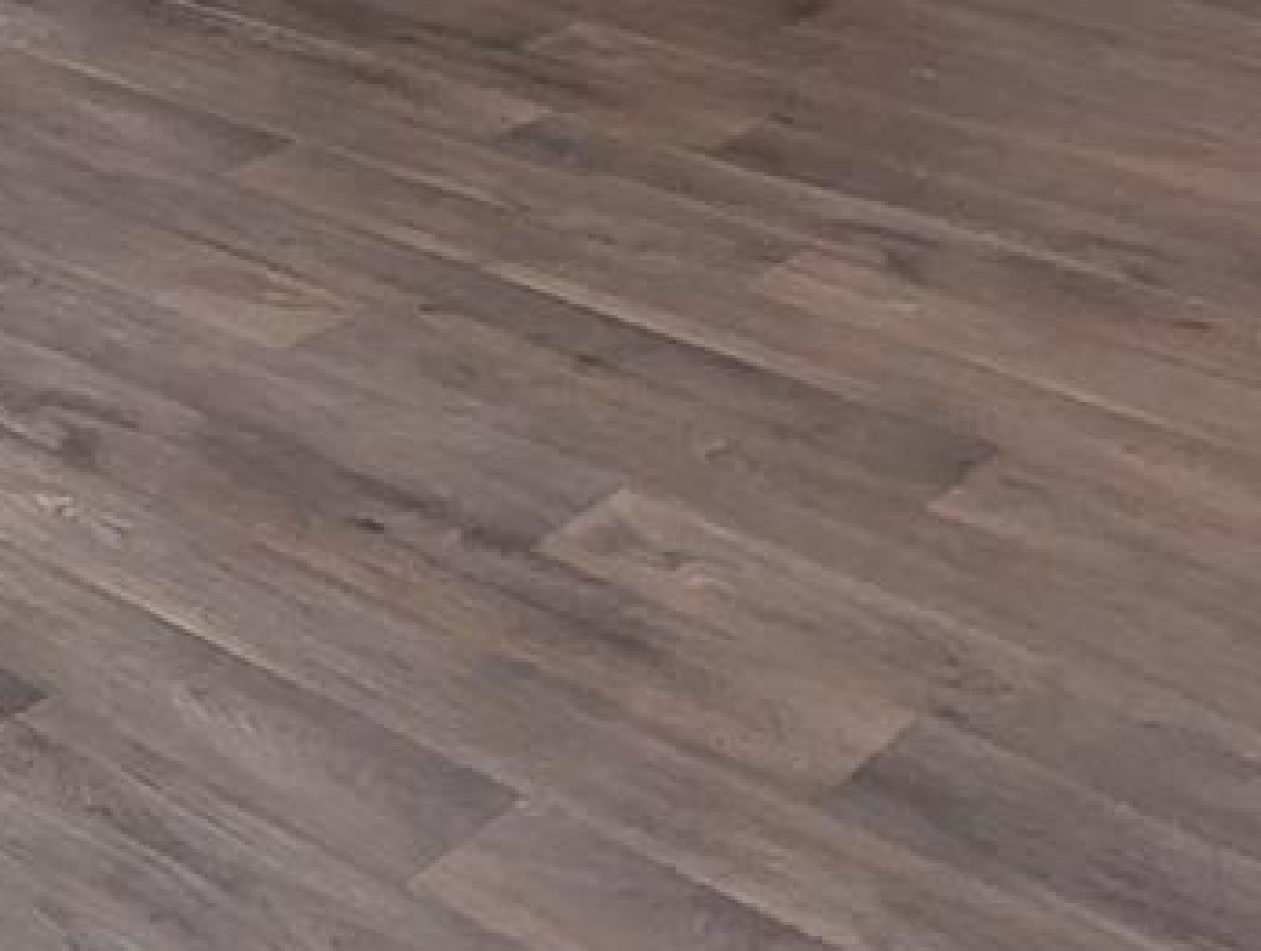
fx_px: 2591
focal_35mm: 71
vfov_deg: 15.6
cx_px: -1005
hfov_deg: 20.0
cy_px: -1057
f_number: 1.7
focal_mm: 2.02
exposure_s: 1/244
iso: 100
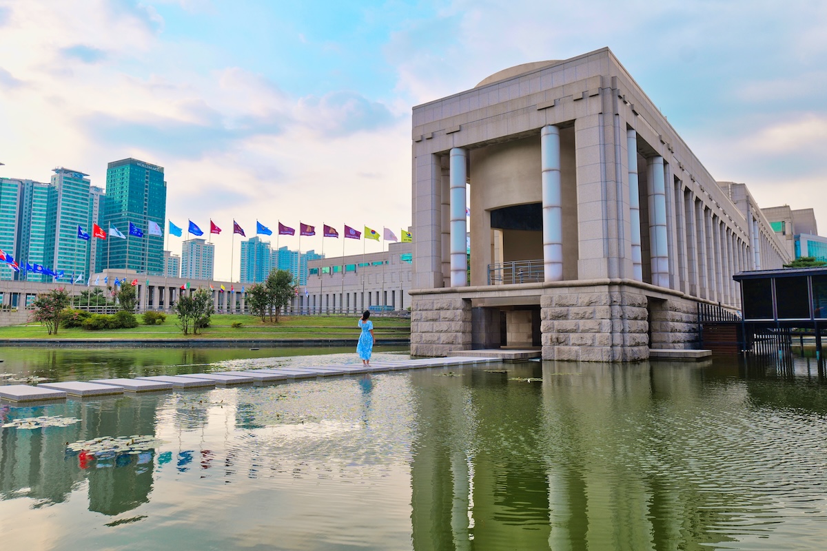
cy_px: 276
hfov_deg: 76.1
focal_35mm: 23
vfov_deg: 55.1
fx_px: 528
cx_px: 414
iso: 100
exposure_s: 1/250
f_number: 6.3
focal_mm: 23
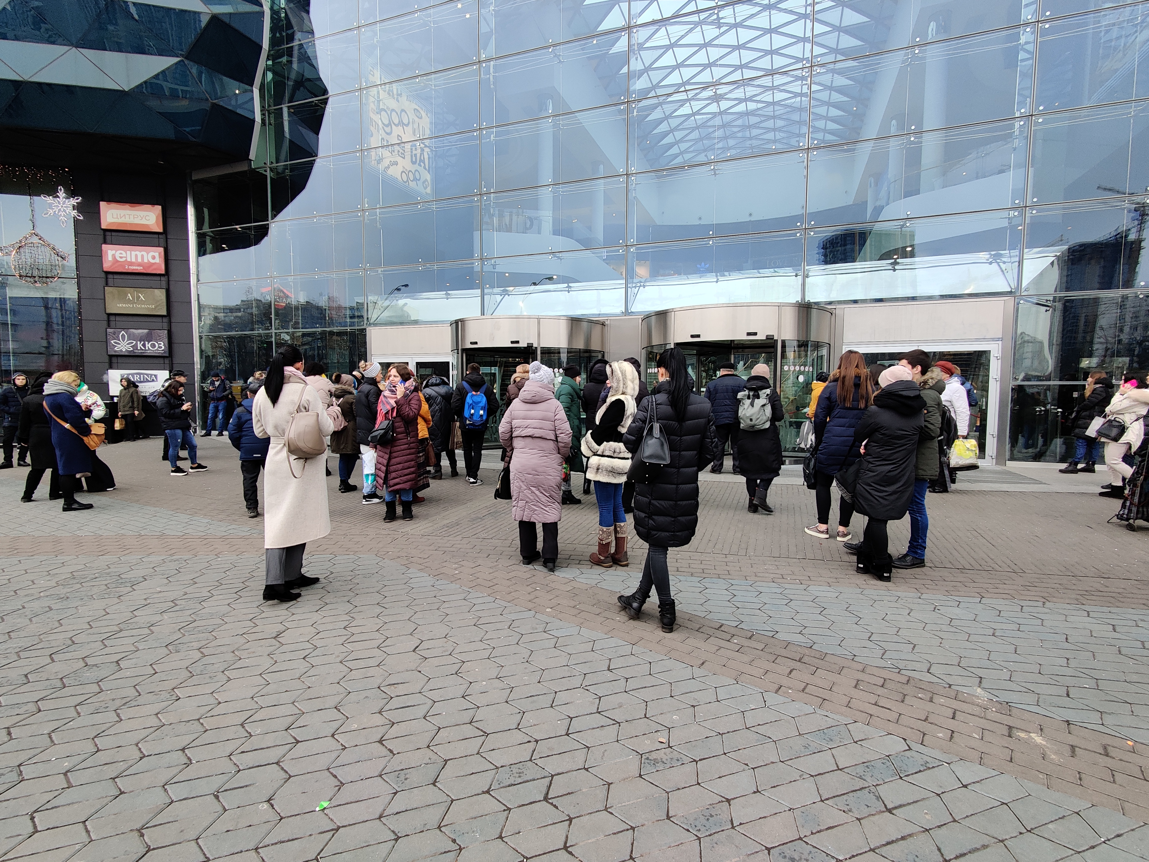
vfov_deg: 89.9
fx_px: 432
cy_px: 431
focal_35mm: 13
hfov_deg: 106.2
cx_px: 574
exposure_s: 1/100
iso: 160
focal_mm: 2.25
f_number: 2.2
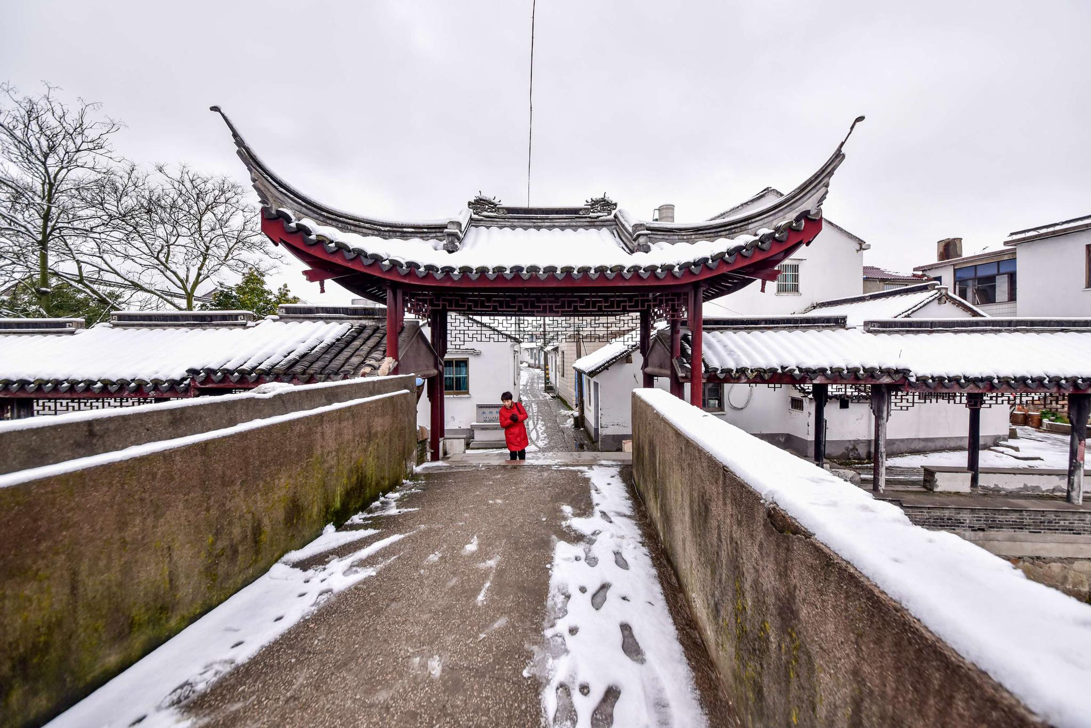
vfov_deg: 90.1
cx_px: 546
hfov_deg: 112.6
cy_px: 364
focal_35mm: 12
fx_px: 364
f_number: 7.1
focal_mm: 12
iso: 400
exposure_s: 1/320
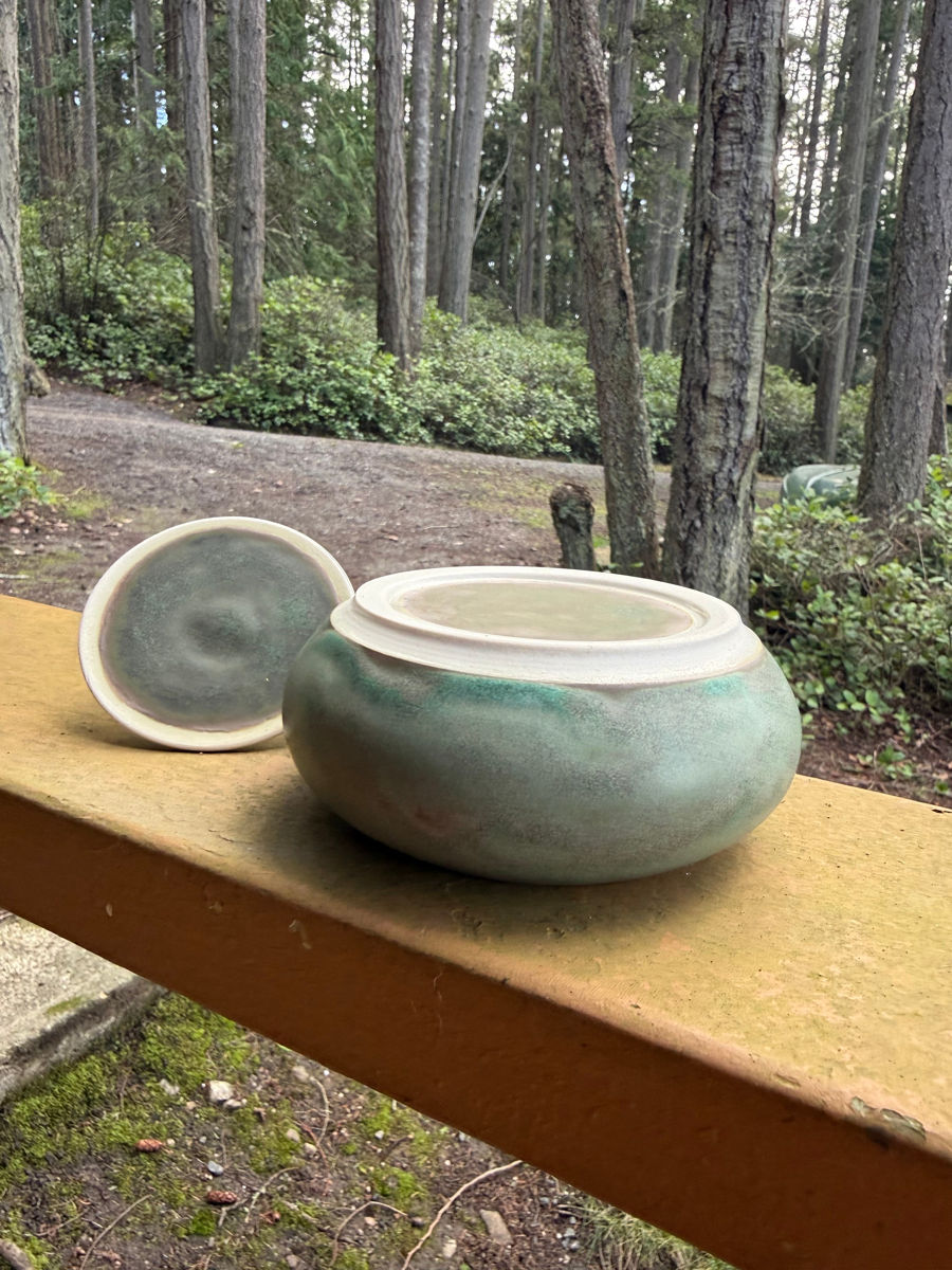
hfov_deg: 56.8
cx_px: 476
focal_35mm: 24
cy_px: 635
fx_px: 880
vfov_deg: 71.6
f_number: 2.2
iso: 125
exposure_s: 1/99
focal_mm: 2.22
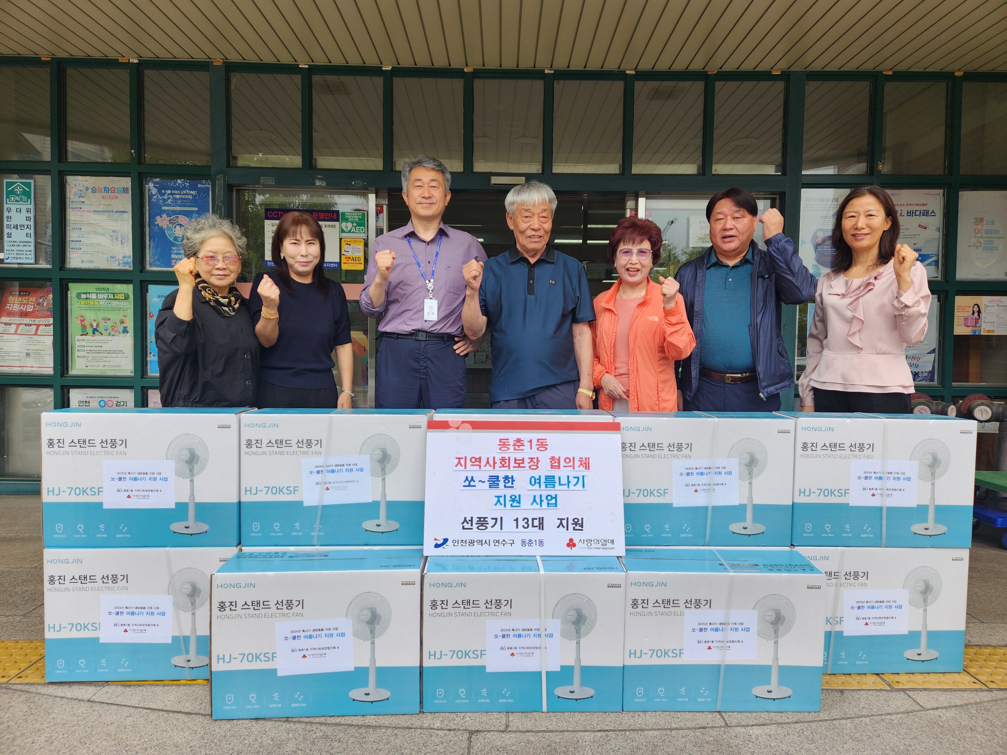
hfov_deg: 73.9
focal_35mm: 23
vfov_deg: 58.9
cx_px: 504
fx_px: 669
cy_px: 378
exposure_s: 1/477
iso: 20
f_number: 1.8
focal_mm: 5.4
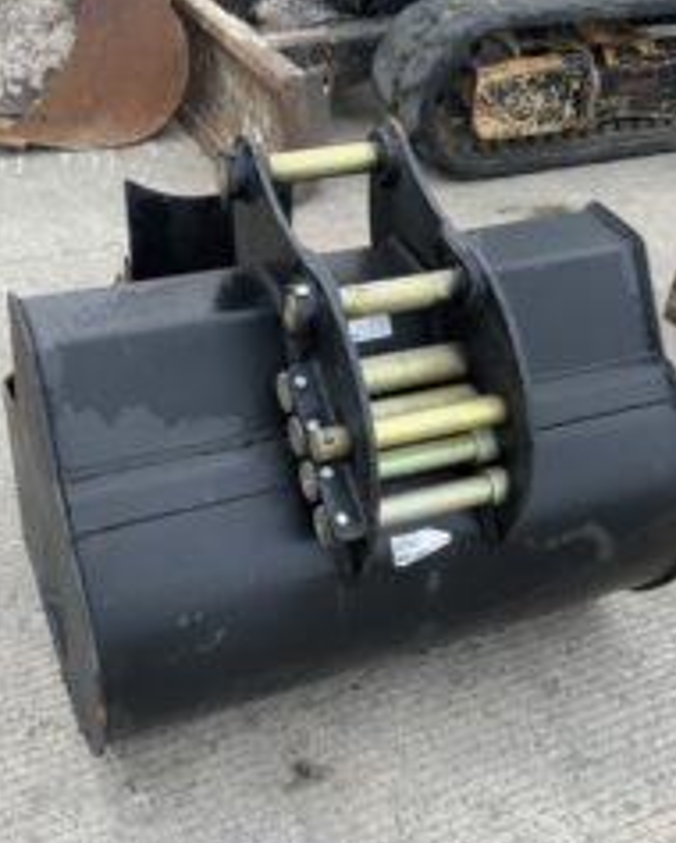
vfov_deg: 42.9
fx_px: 1074
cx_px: 292
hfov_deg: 34.9
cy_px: 409
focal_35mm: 43
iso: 16
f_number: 1.8
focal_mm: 3
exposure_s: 1/122
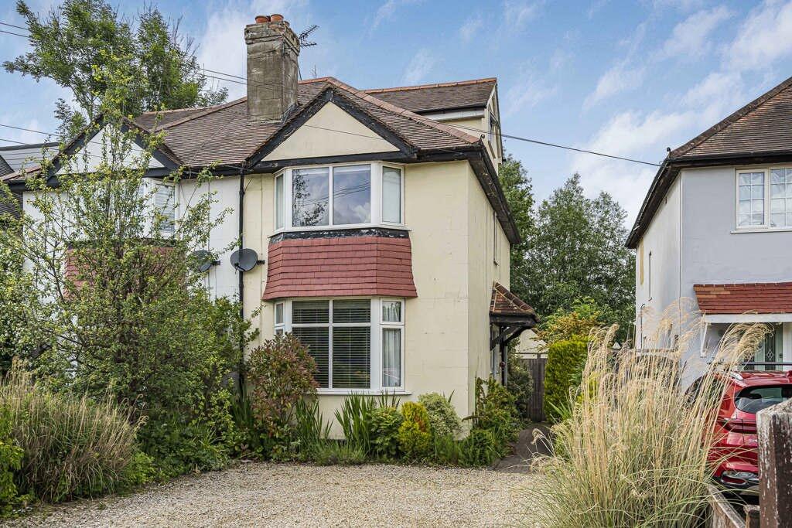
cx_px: 396
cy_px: 264
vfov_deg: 45.0
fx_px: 638
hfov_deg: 63.7
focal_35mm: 29
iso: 200
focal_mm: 29
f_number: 8
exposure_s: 1/640
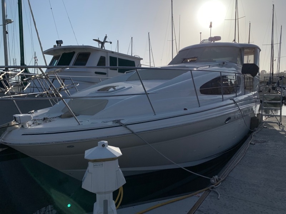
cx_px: 143
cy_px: 107
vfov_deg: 53.1
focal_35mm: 26
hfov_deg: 67.3
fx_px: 215
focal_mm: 4.25
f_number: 1.8
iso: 32
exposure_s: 1/17857
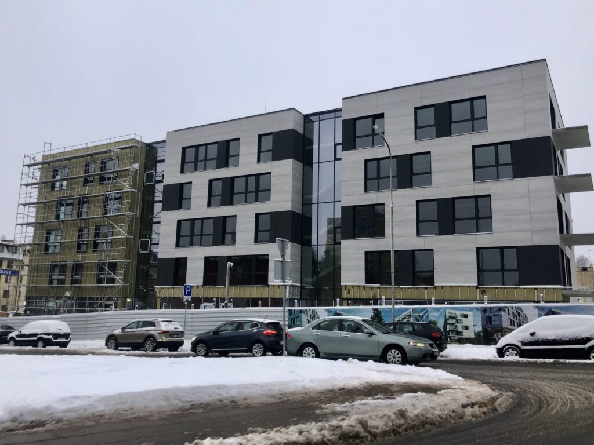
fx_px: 480
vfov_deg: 49.7
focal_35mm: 28
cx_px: 297
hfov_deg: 63.4
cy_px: 222
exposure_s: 1/120
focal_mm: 4
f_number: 1.8
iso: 64
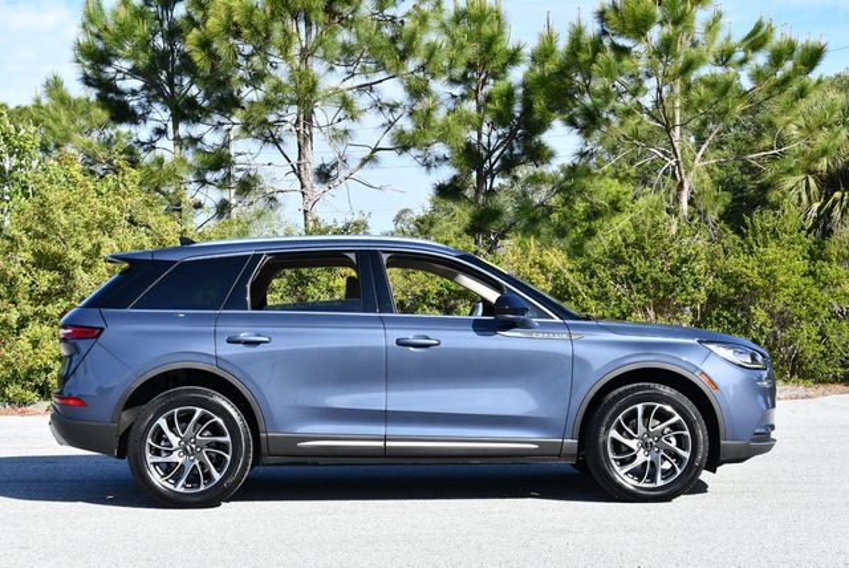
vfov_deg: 22.7
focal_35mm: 60
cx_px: 424
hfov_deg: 33.4
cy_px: 284
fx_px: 1416
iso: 200
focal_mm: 30
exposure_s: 1/250
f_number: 8
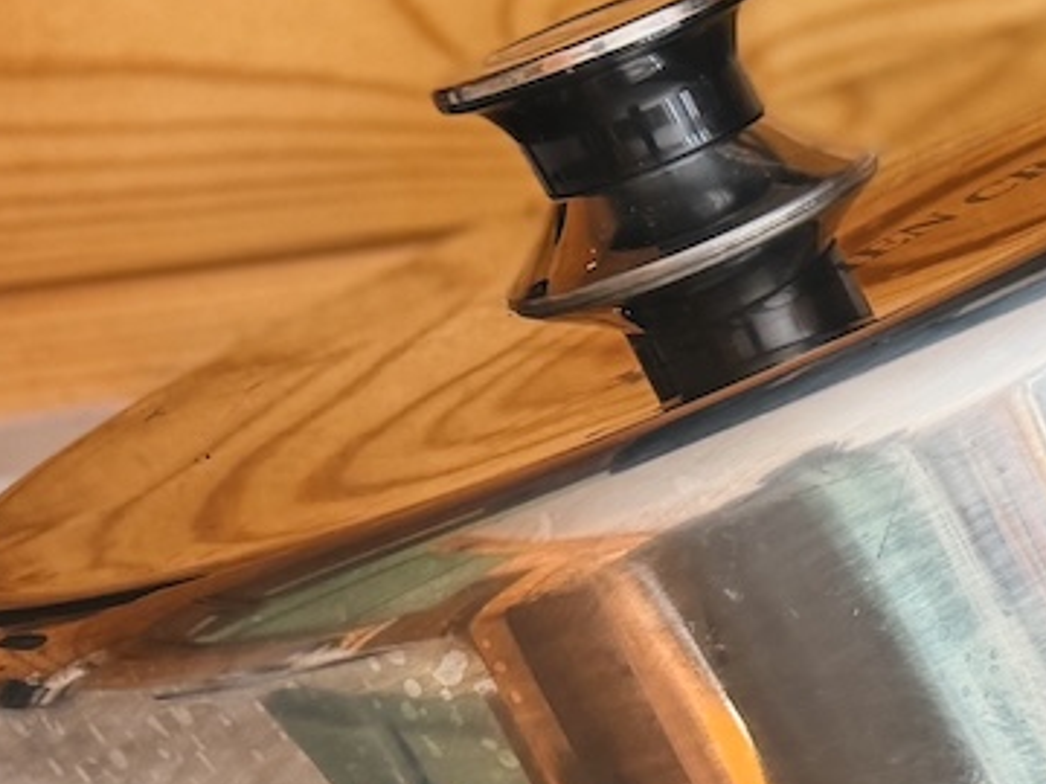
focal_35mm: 100
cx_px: 2002
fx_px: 3022
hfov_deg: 16.0
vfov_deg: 14.1
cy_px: 1067
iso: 200
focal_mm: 6.76
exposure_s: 1/105
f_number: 1.78
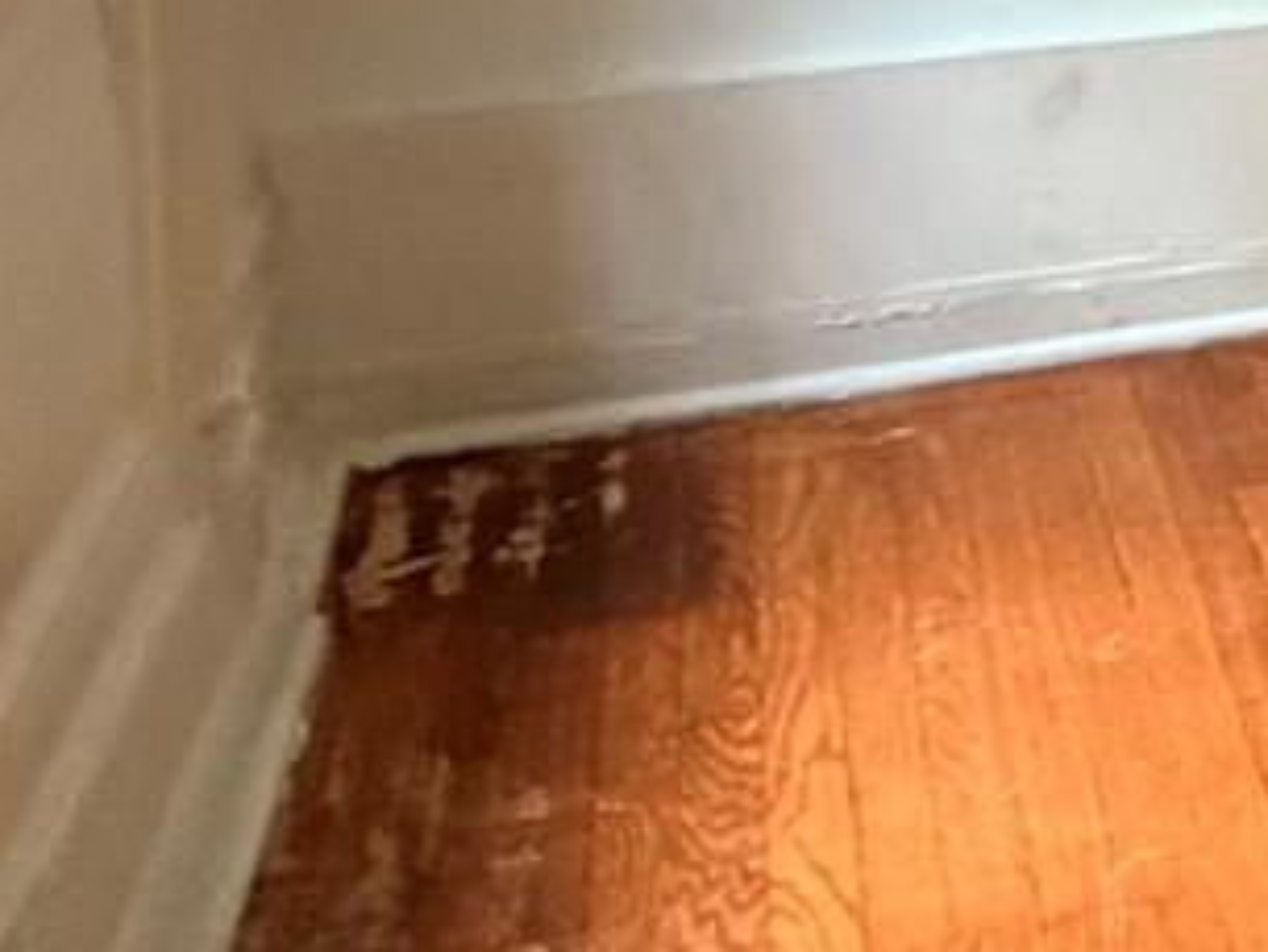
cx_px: 2943
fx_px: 3445
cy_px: -570
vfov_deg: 14.4
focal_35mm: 94
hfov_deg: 14.6
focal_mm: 2.22
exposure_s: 1/60
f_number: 2.2
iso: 800
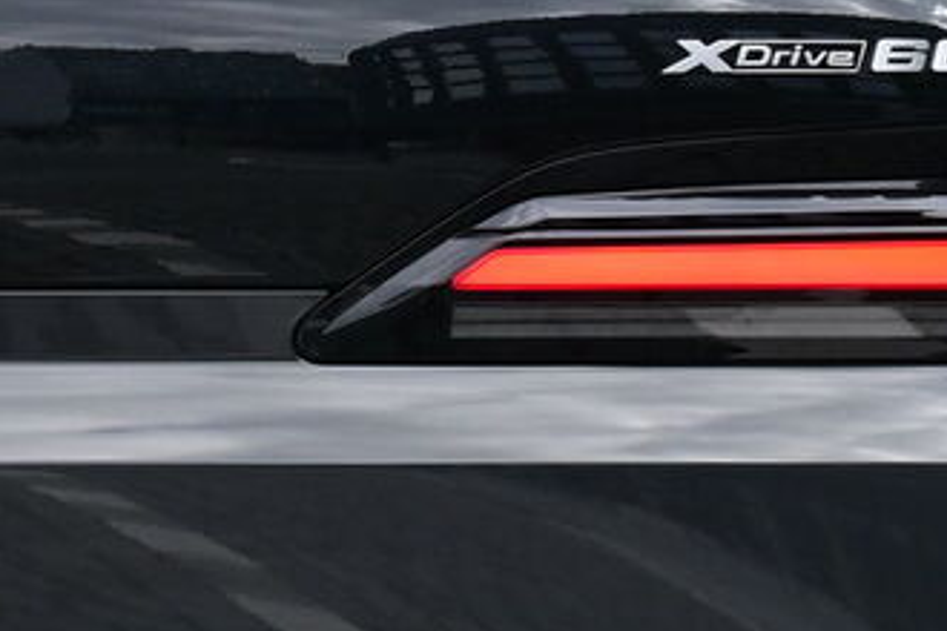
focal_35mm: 349
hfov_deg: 5.9
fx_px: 9180
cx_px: -187
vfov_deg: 3.9
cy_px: 617
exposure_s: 1/200
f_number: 7.1
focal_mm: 40
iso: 100
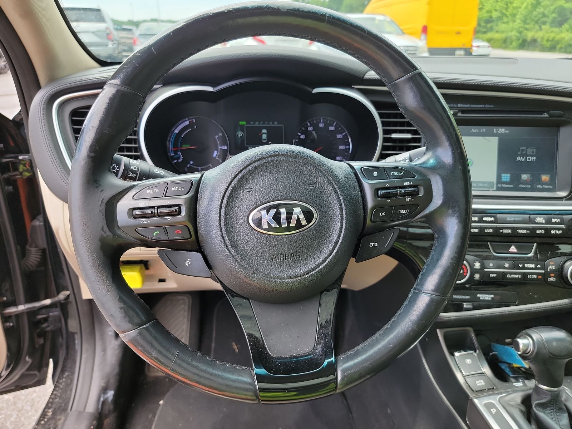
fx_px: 397
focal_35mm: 24
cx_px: 286
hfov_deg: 71.6
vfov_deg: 56.8
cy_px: 214
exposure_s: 1/119
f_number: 1.8
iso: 70
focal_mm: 6.7
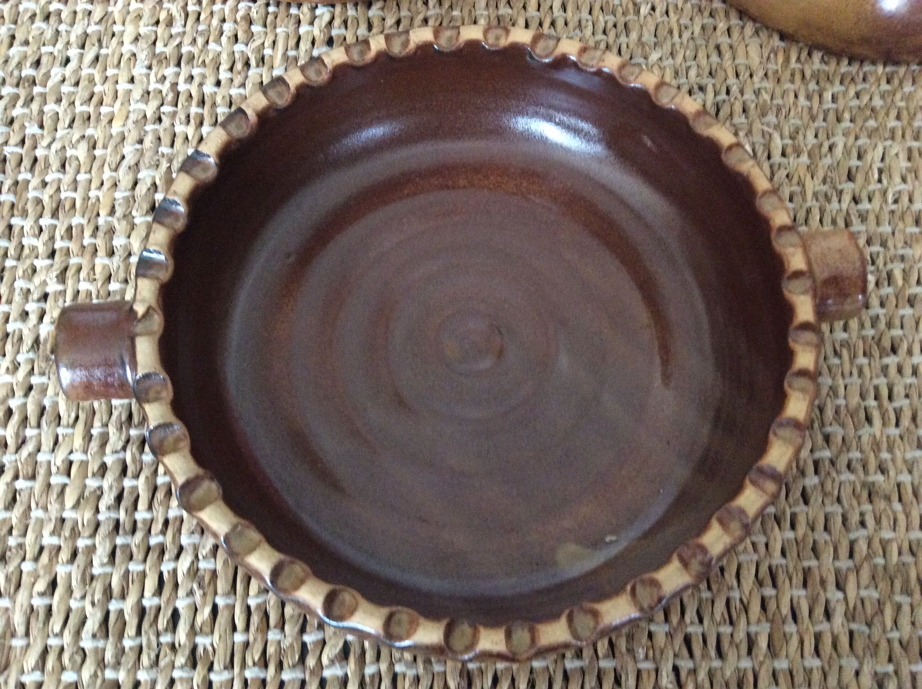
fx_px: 851
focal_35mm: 32
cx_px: 461
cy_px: 344
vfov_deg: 44.1
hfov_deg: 56.9
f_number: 2.4
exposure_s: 1/17
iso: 320
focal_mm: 3.3
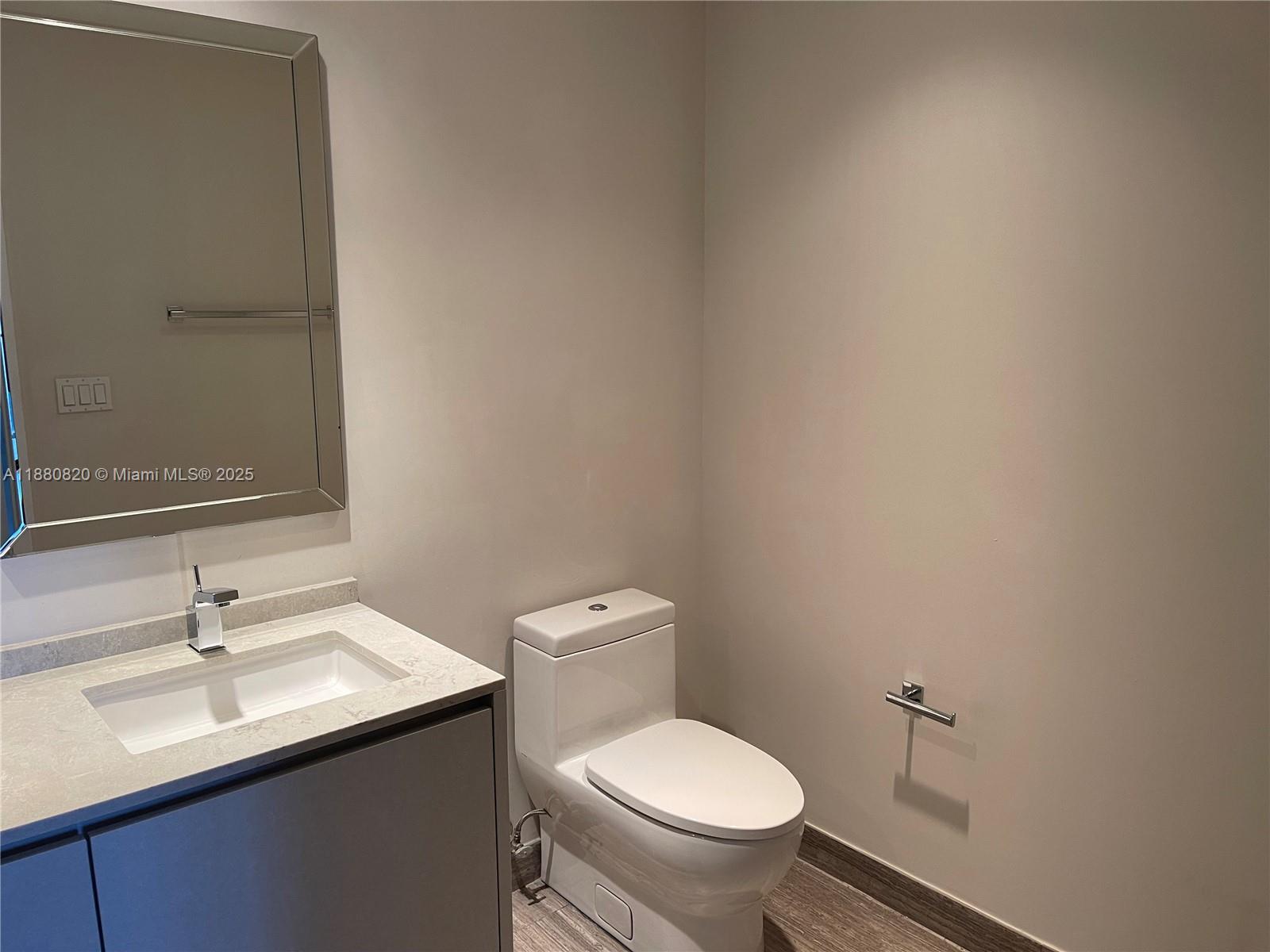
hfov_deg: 67.3
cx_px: 635
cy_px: 476
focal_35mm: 26
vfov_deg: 53.1
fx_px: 954
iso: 80
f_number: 1.6
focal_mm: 5.1
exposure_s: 1/60
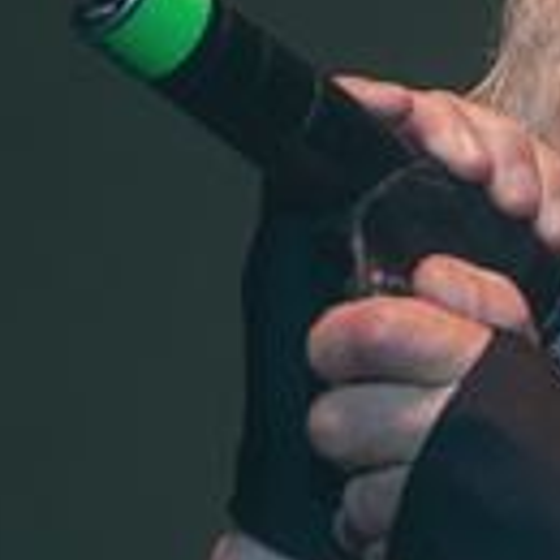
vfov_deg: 1.2
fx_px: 25862
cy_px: 771
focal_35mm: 1413
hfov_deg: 1.2
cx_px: 650
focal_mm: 200
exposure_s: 1/320
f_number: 3.5
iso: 400
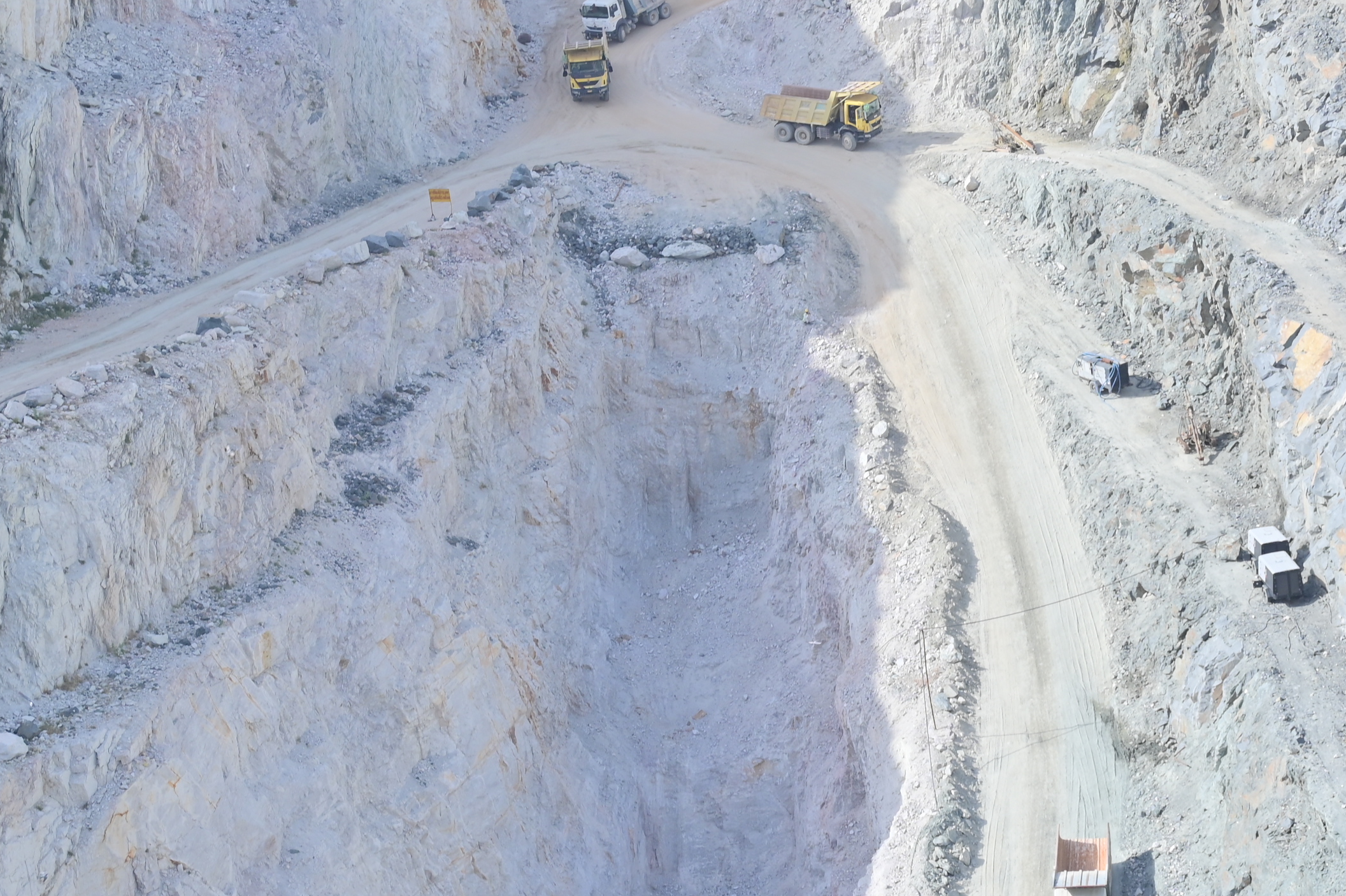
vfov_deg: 13.0
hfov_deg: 19.1
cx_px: 1221
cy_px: 602
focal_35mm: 105
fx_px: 3924
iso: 100
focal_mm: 49
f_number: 7.1
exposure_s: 1/250
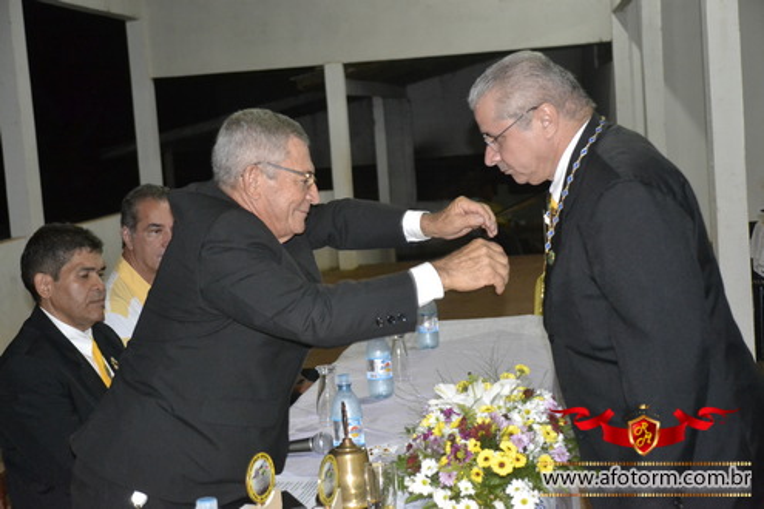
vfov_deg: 20.6
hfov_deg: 30.5
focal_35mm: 66
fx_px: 1401
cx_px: 382
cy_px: 254
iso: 3200
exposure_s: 1/60
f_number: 4.5
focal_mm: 44
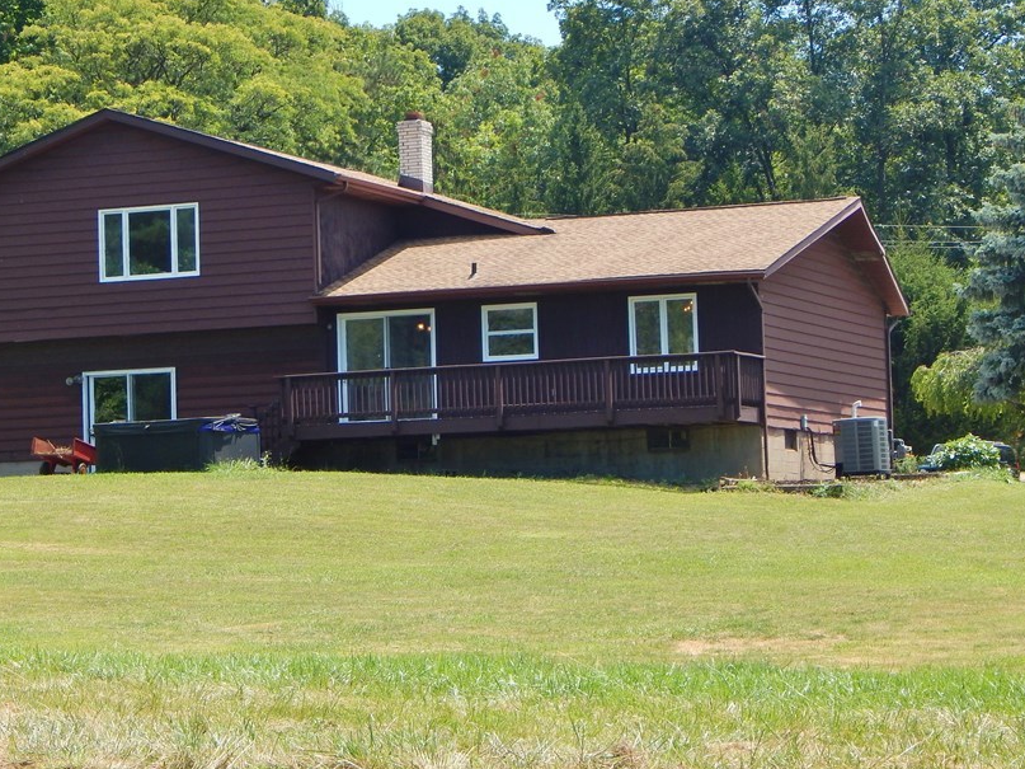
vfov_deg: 12.5
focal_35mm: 118
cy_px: 327
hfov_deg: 16.7
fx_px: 3494
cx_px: 516
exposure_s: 1/500
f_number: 4.4
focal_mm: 16.6
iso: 125
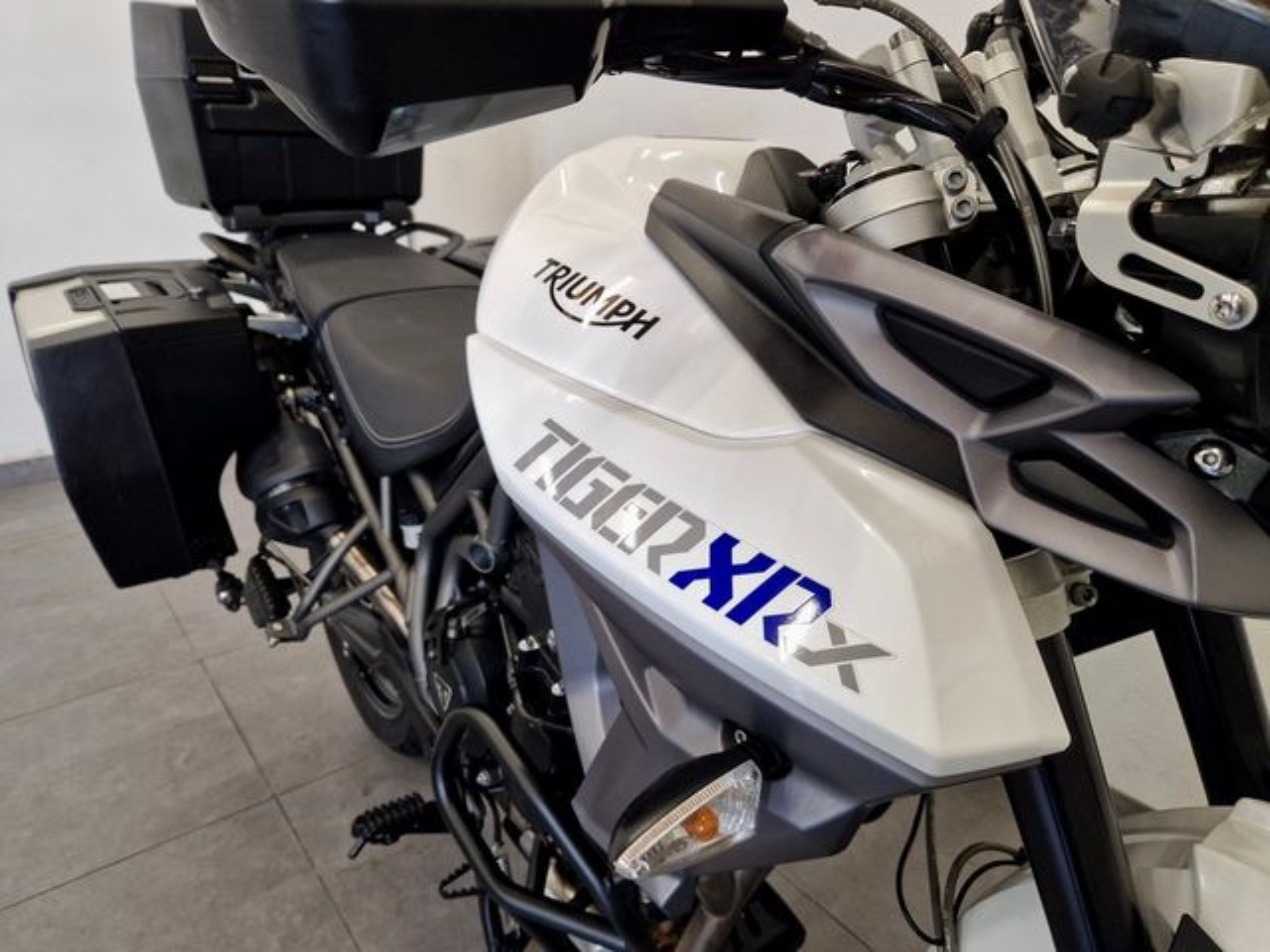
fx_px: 844
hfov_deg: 73.9
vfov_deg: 58.9
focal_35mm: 23
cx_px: 635
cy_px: 476
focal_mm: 5.4
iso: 250
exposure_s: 1/100
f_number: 1.8
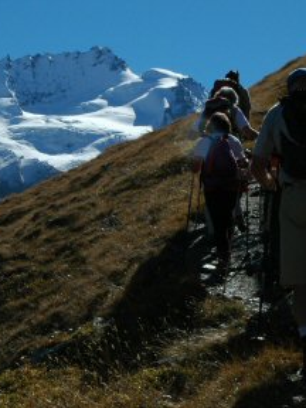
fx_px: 1238
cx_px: 84
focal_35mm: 105
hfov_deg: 14.1
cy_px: 178
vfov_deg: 18.7
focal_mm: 42
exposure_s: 1/125
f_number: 20
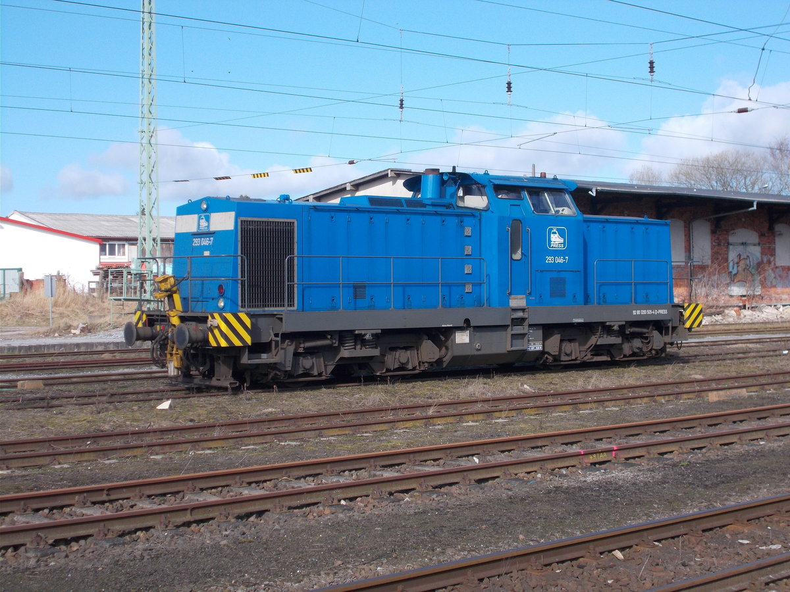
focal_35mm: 58
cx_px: 395
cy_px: 296
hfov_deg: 33.2
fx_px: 1324
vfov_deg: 25.2
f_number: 4.9
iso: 80
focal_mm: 10.3
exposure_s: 1/400
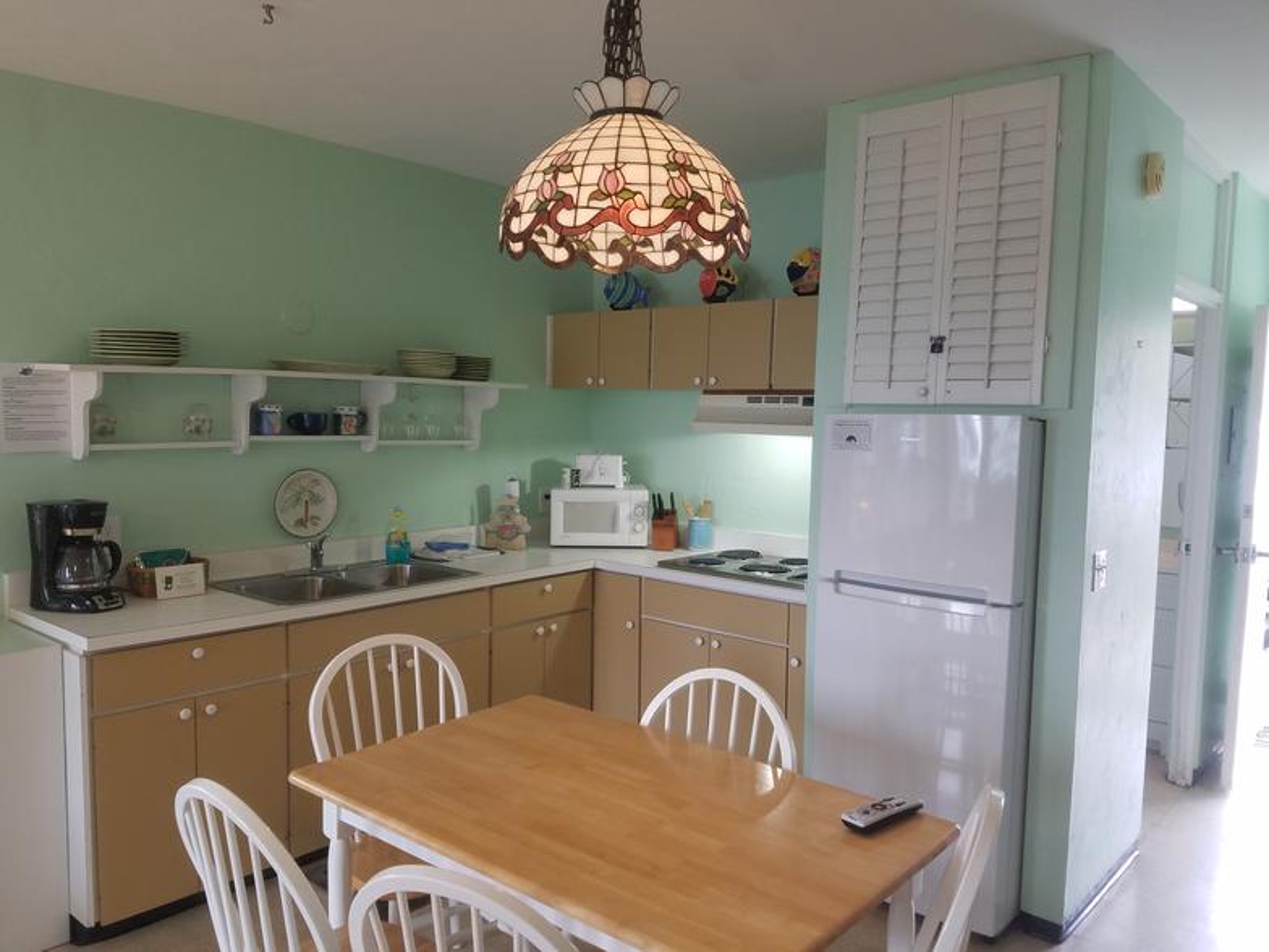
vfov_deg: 53.1
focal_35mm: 26
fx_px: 953
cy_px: 476
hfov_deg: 67.3
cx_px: 634
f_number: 1.7
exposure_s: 1/60
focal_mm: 4.2
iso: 64
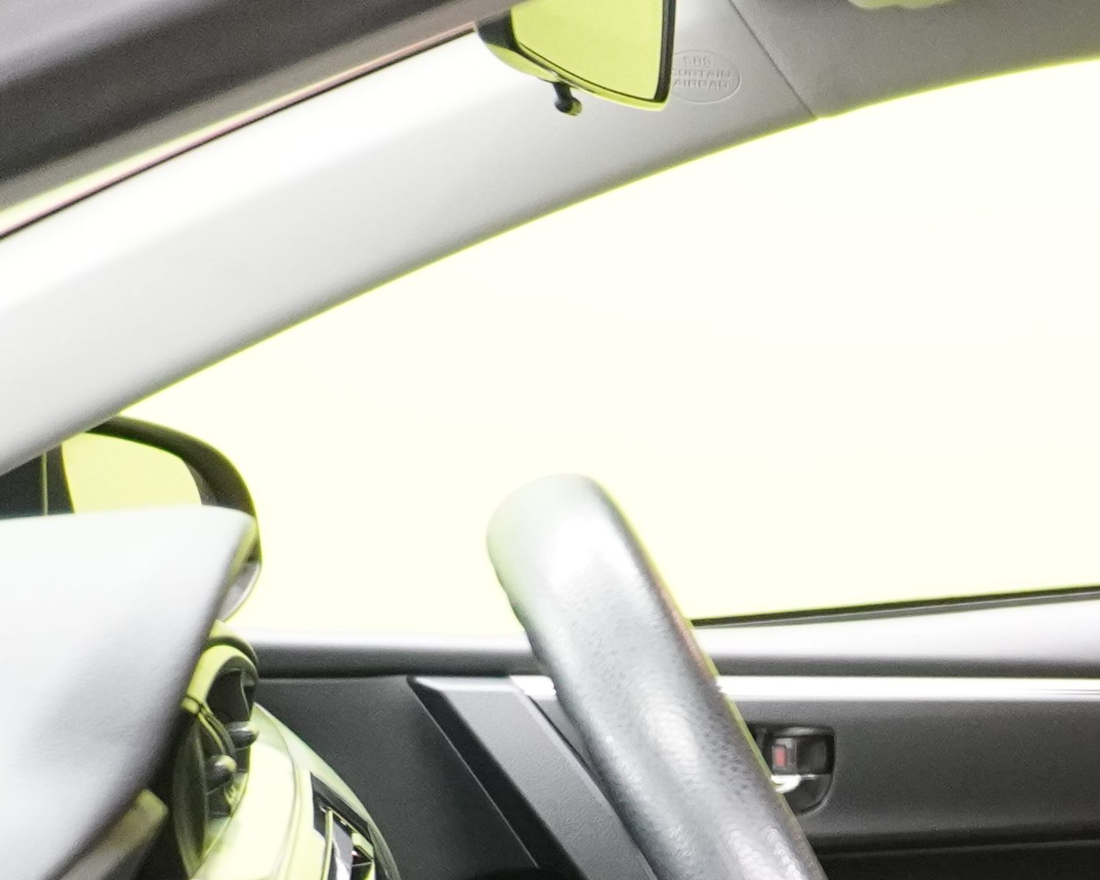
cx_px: 1889
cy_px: 1377
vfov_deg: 15.1
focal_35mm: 93
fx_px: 3028
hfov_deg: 17.4
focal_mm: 16
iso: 2000
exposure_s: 1/30
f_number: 3.5
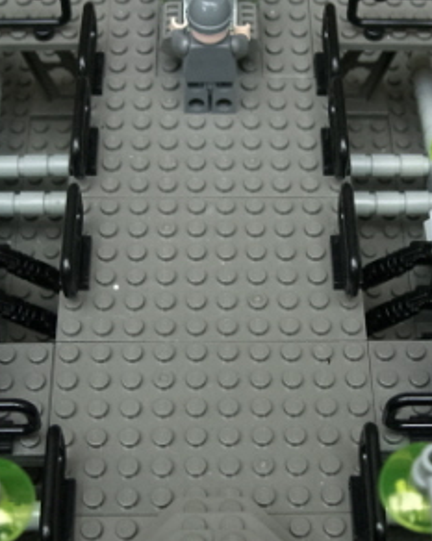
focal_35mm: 70
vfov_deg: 27.1
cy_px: 333
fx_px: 1120
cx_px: 245
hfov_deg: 21.8
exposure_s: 1/80
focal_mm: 7.9
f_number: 2.8
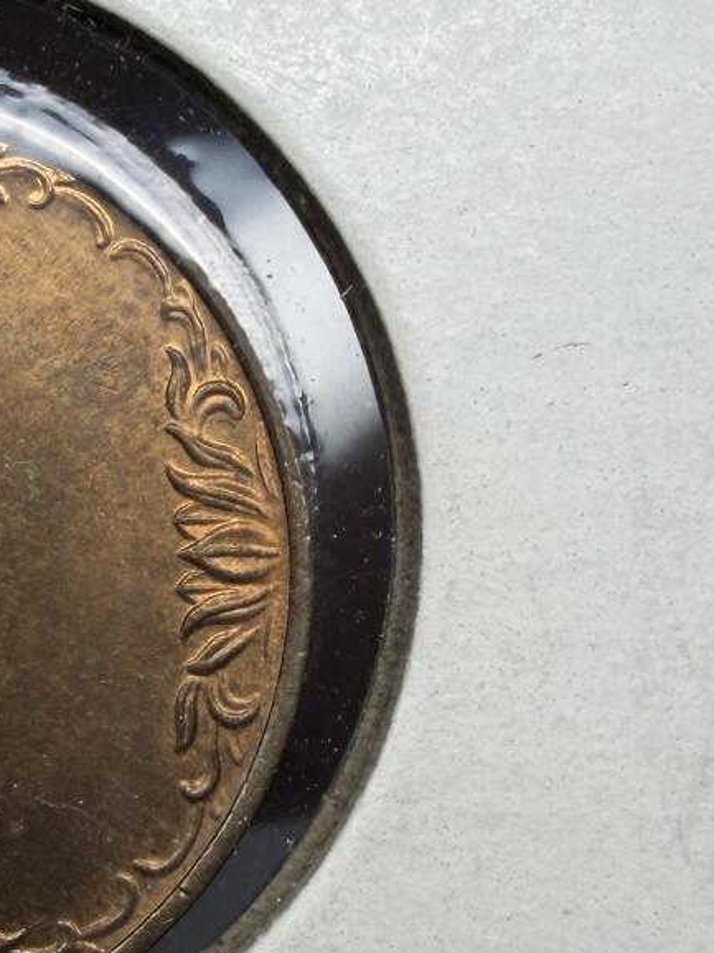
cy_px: 627
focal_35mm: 81
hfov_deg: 17.1
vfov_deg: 24.0
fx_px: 2229
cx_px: -229
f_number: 2.2
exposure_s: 1/507
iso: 40
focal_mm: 2.22
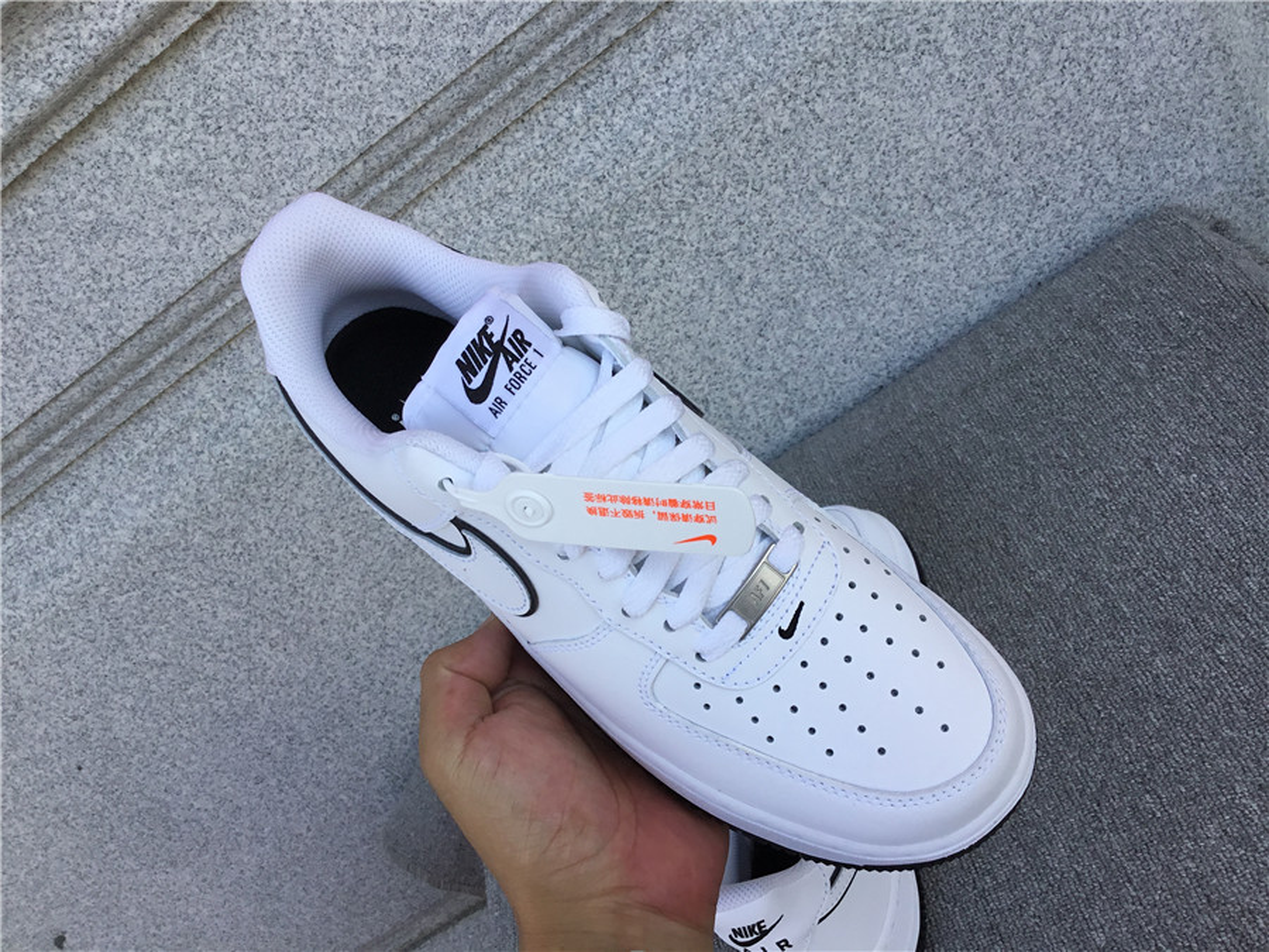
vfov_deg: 45.4
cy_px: 476
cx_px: 634
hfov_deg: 58.4
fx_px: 1136
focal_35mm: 31
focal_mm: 3.3
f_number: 2.4
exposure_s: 1/426
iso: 25
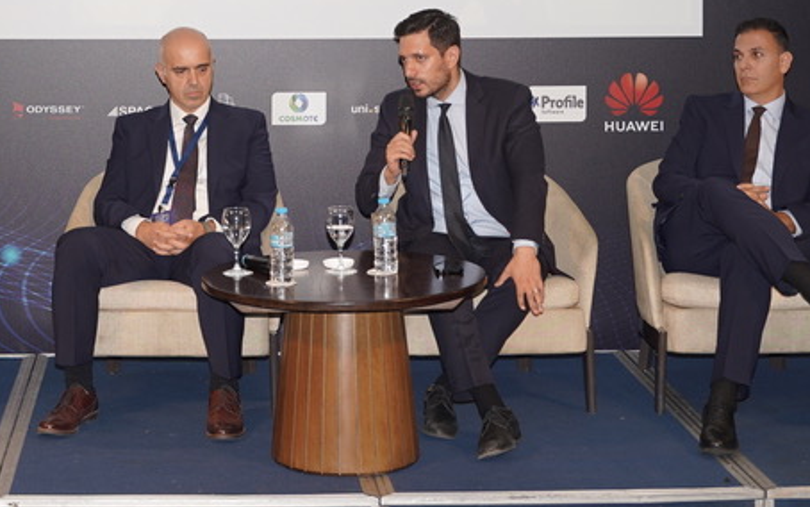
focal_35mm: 89
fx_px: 1965
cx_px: 227
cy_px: -119
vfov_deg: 14.2
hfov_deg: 23.1
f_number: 3.5
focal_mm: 31
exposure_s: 1/125
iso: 160
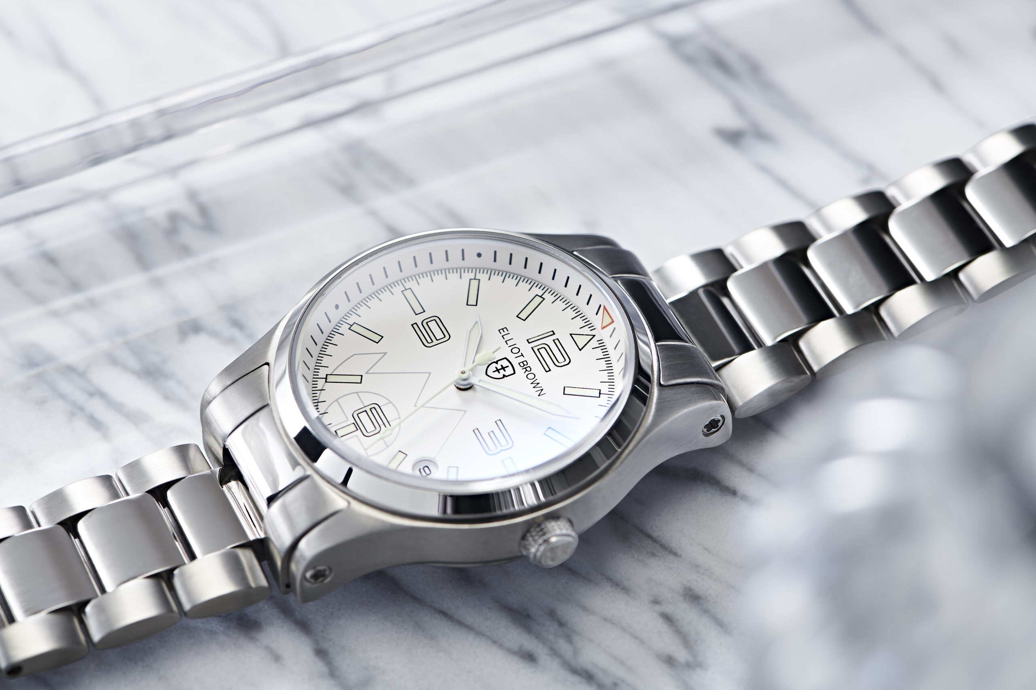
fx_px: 3022
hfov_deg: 19.5
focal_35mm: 105
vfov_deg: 13.0
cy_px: 345
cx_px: 518
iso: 64
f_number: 11
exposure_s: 1/125
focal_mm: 105
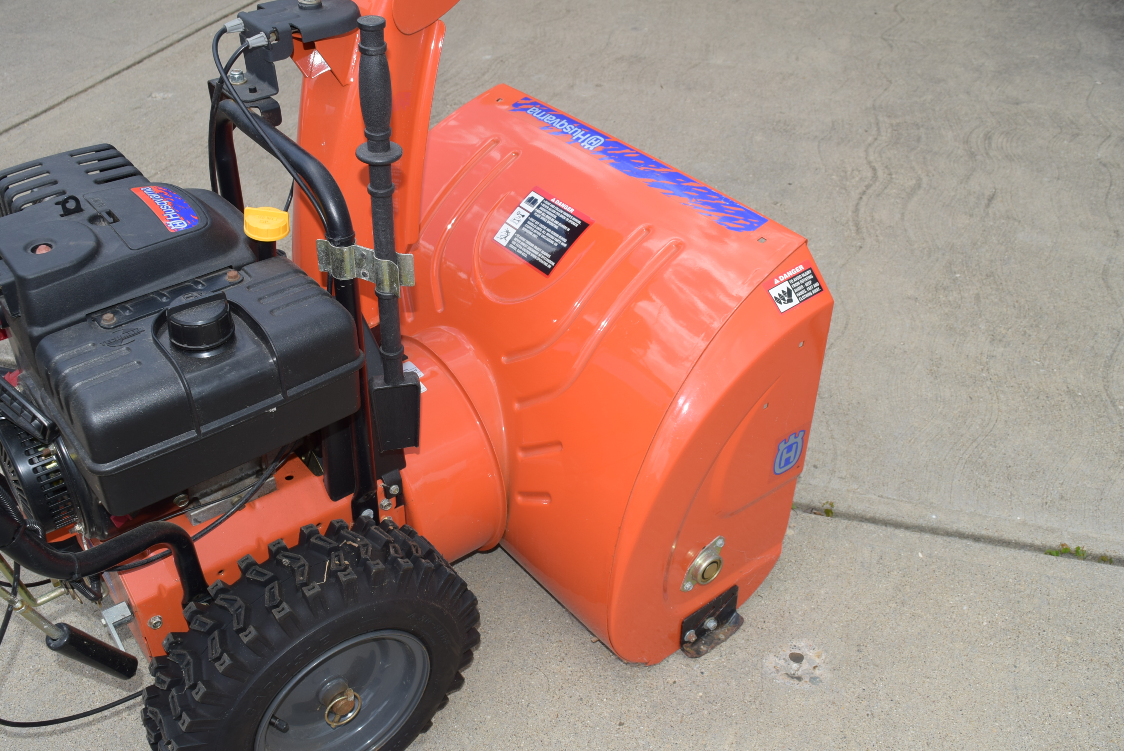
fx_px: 1078
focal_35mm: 34
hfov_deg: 55.1
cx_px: 562
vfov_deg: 38.4
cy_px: 376
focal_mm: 23
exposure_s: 1/200
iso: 100
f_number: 8
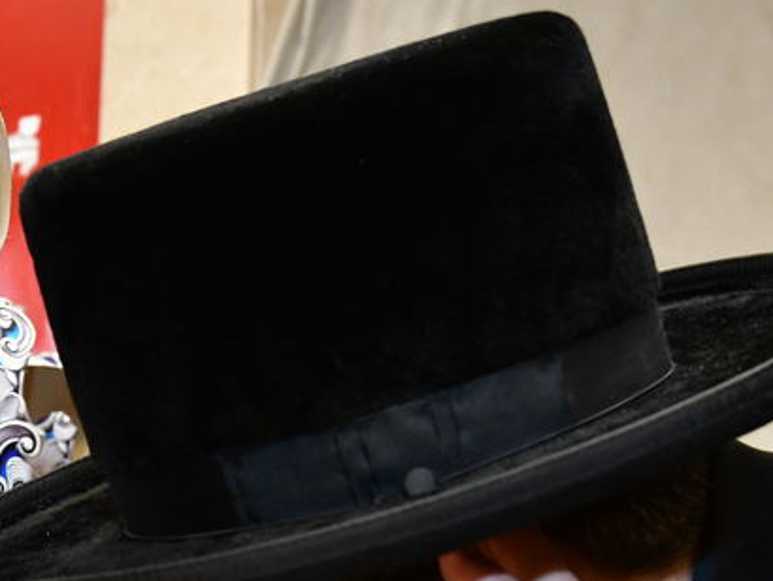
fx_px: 2346
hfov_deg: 18.7
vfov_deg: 13.9
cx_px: 288
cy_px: 597
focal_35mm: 105
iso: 2500
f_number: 5.6
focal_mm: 32
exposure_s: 1/100
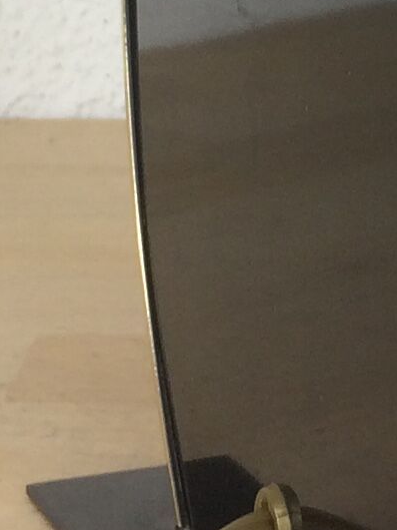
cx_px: 454
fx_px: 2736
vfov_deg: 10.4
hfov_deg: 8.2
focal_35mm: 179
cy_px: -440
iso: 32
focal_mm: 4.15
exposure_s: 1/50
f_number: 2.2
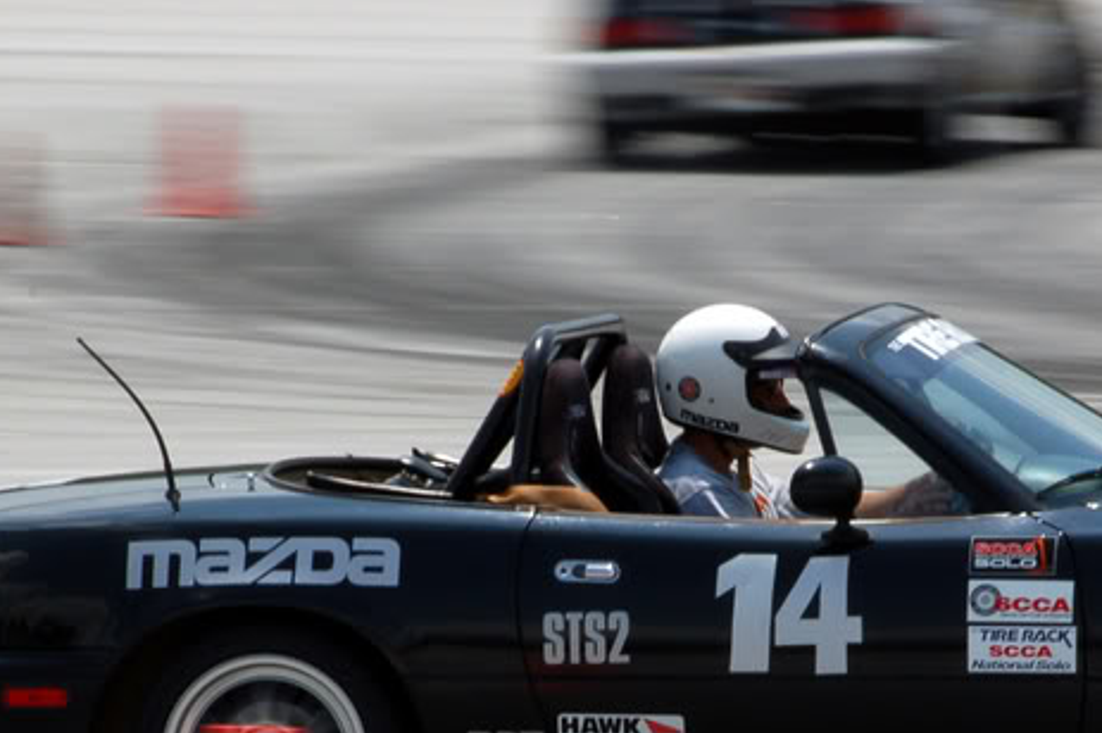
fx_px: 20311
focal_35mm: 664
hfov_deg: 3.1
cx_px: 733
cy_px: 637
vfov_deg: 2.1
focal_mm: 200
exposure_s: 1/100
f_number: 32
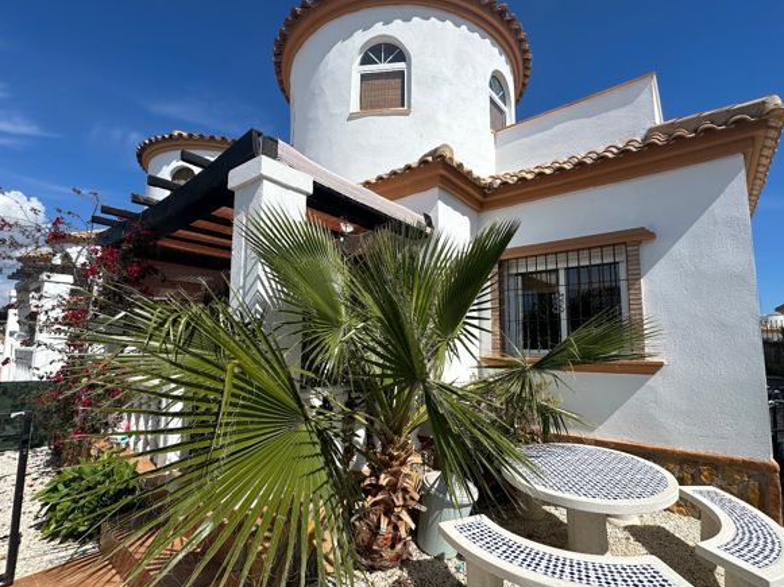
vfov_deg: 74.7
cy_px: 302
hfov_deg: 91.0
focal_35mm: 17
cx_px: 404
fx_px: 385
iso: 50
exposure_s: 1/2882
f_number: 2.2
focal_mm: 2.22
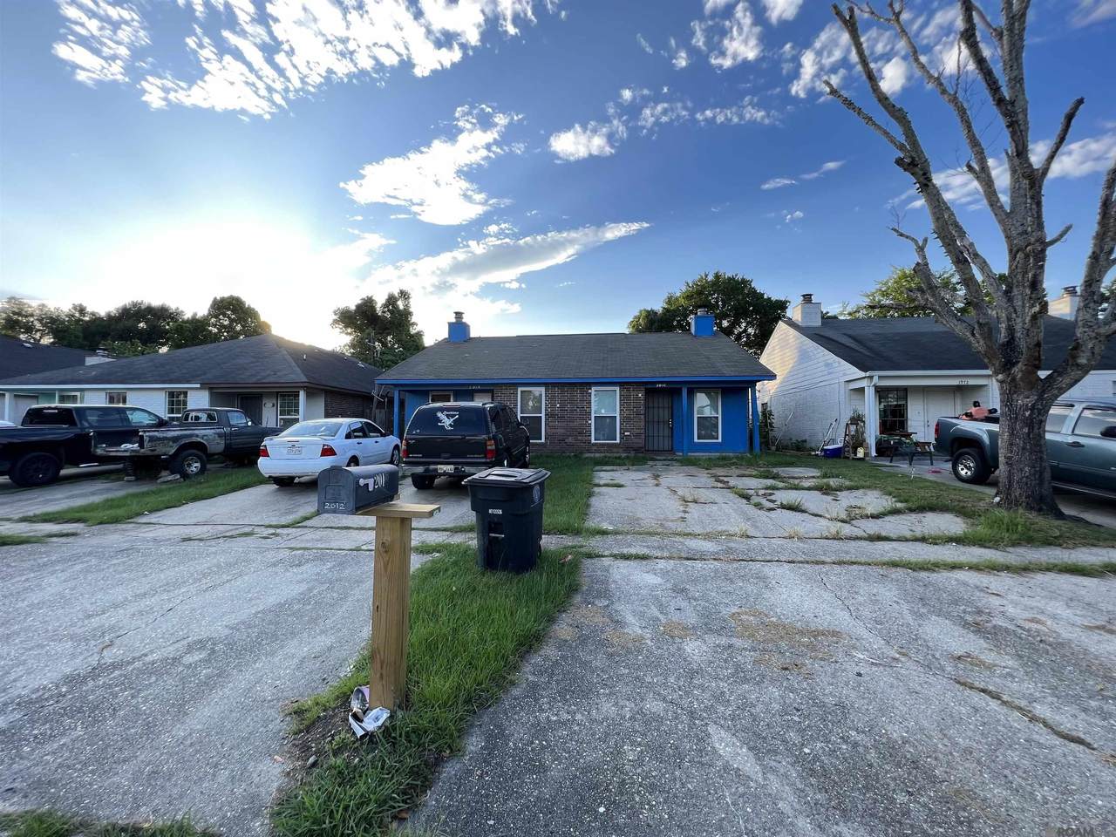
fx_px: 419
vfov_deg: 89.9
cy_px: 418
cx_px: 558
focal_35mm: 13
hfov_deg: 106.2
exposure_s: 1/268
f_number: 1.8
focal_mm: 1.57
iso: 32
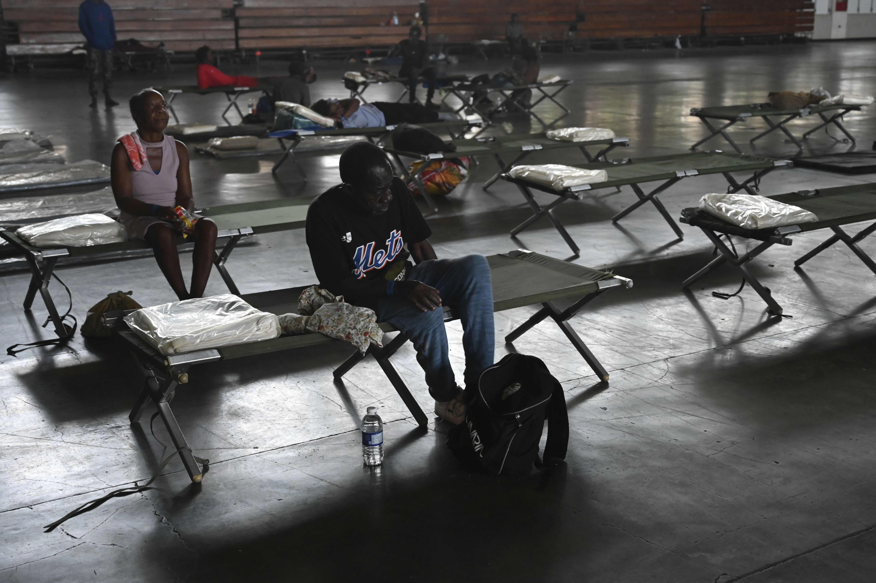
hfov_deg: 44.5
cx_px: 438
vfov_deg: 30.5
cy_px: 292
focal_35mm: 44
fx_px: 1070
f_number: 4
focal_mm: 44
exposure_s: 1/25
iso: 5000
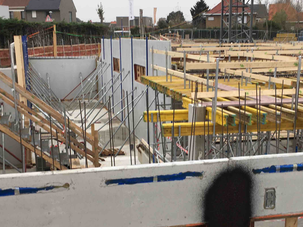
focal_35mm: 55
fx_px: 481
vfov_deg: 26.3
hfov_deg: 34.9
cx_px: 170
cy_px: 161
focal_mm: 4.15
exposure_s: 1/124
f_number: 2.2
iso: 25
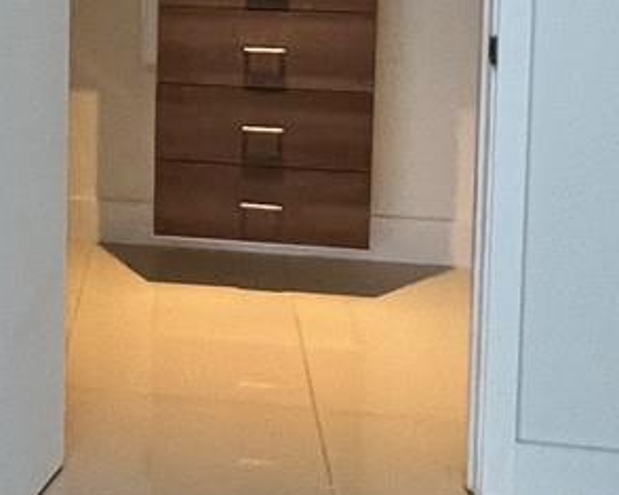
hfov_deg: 24.9
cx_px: -122
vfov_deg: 20.9
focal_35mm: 69
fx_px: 1264
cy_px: -67
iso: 200
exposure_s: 1/120
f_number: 1.8
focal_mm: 1.57
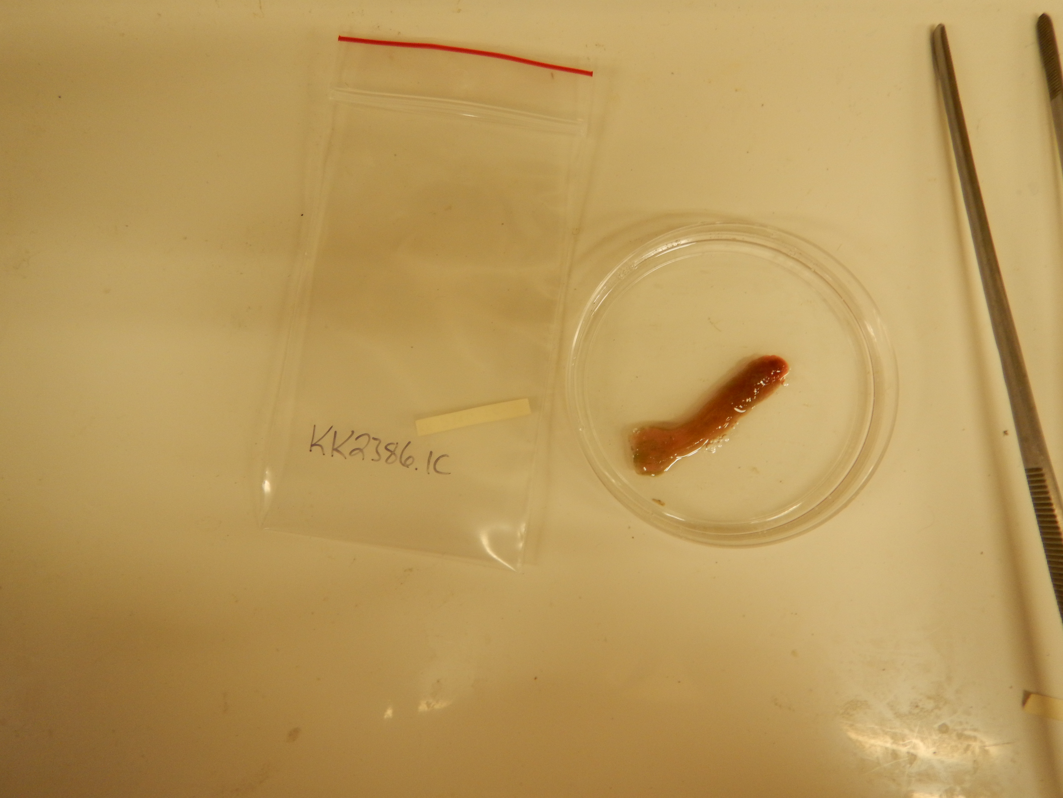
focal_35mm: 24
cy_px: 399
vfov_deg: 56.8
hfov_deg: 71.6
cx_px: 532
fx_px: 737
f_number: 2.8
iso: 160
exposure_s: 1/30
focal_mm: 4.3
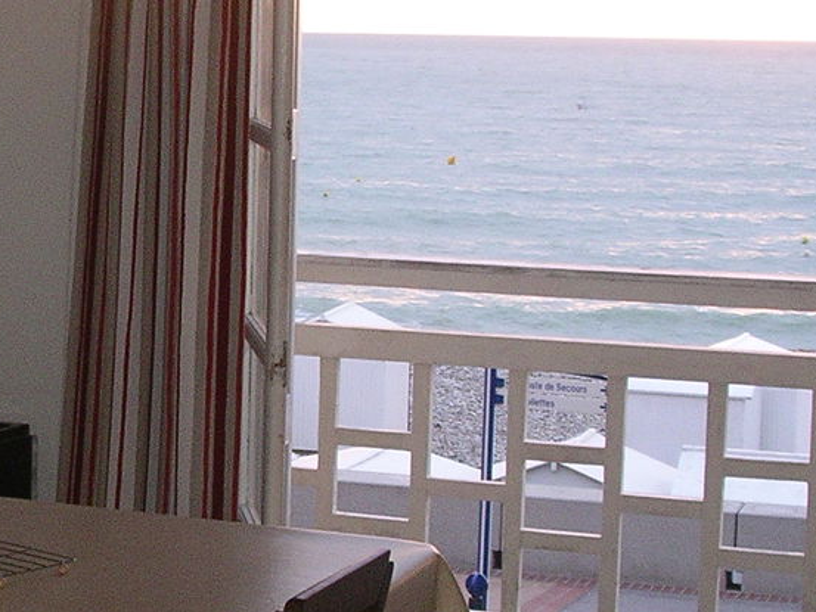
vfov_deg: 13.8
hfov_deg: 17.8
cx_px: -47
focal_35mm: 107
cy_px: 342
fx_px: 2523
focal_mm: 7.8
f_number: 2.8
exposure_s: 1/40
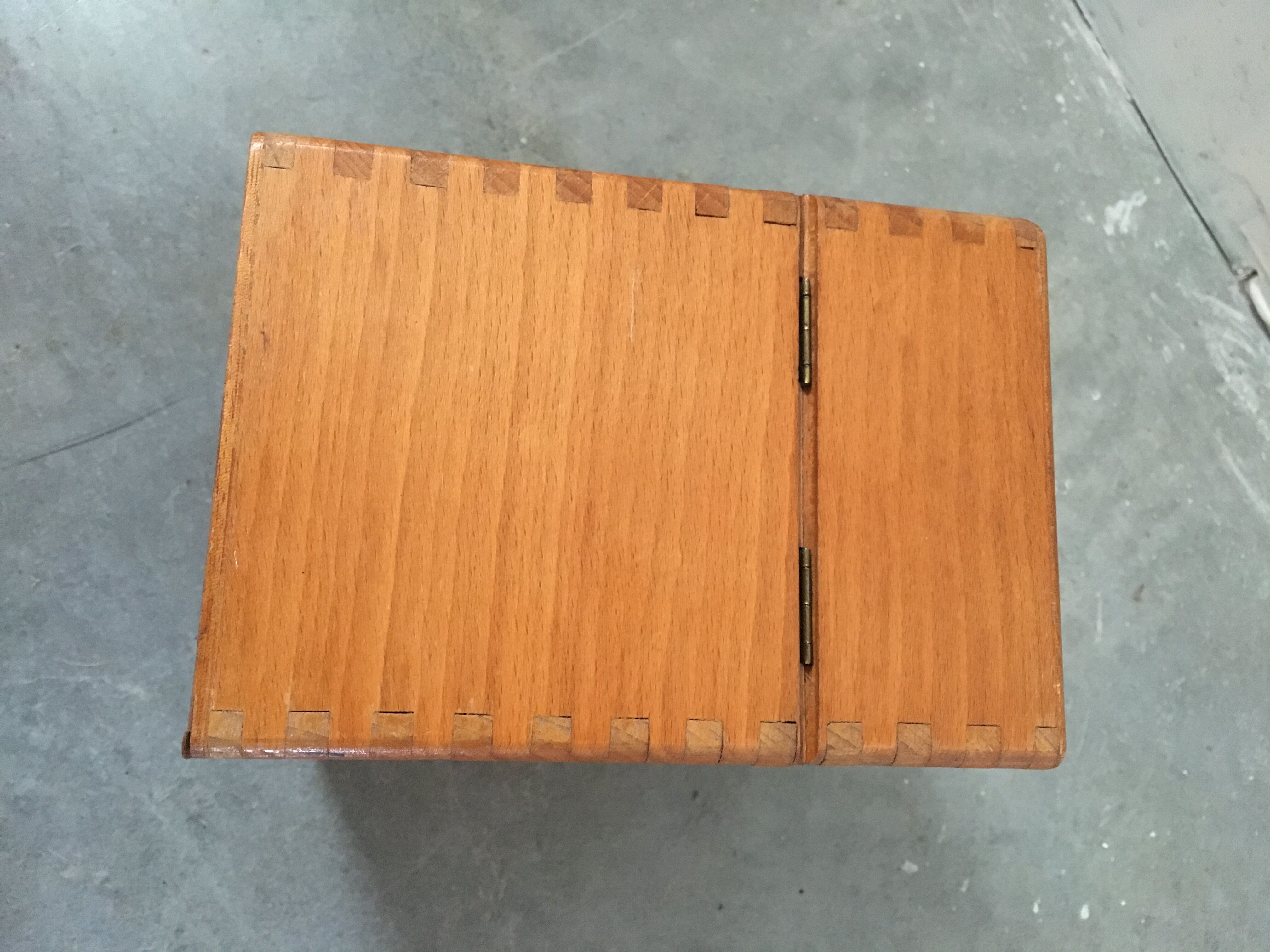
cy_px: 476
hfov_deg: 61.7
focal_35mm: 29
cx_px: 635
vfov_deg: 48.2
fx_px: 1064
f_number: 2.2
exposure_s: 1/17
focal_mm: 4.15
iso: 320
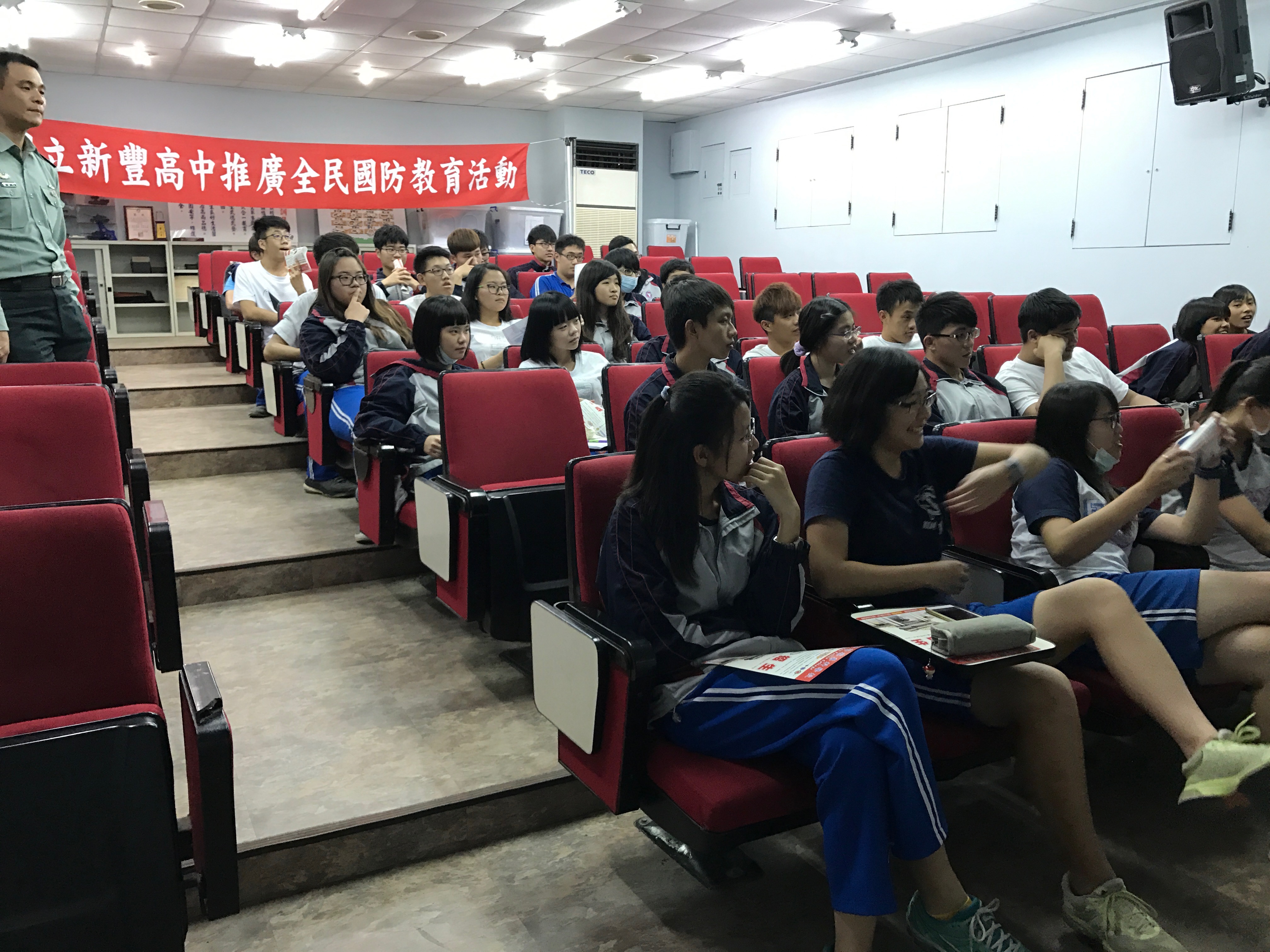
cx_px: 635
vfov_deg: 49.7
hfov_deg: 63.4
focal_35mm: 28
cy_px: 476
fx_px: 1027
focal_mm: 3.99
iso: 40
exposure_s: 1/17
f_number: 1.8
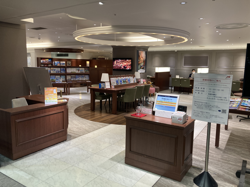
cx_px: 125
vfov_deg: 49.7
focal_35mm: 28
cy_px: 94
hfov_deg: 63.4
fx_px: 202
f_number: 1.8
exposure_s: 1/50
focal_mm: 3.99
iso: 125
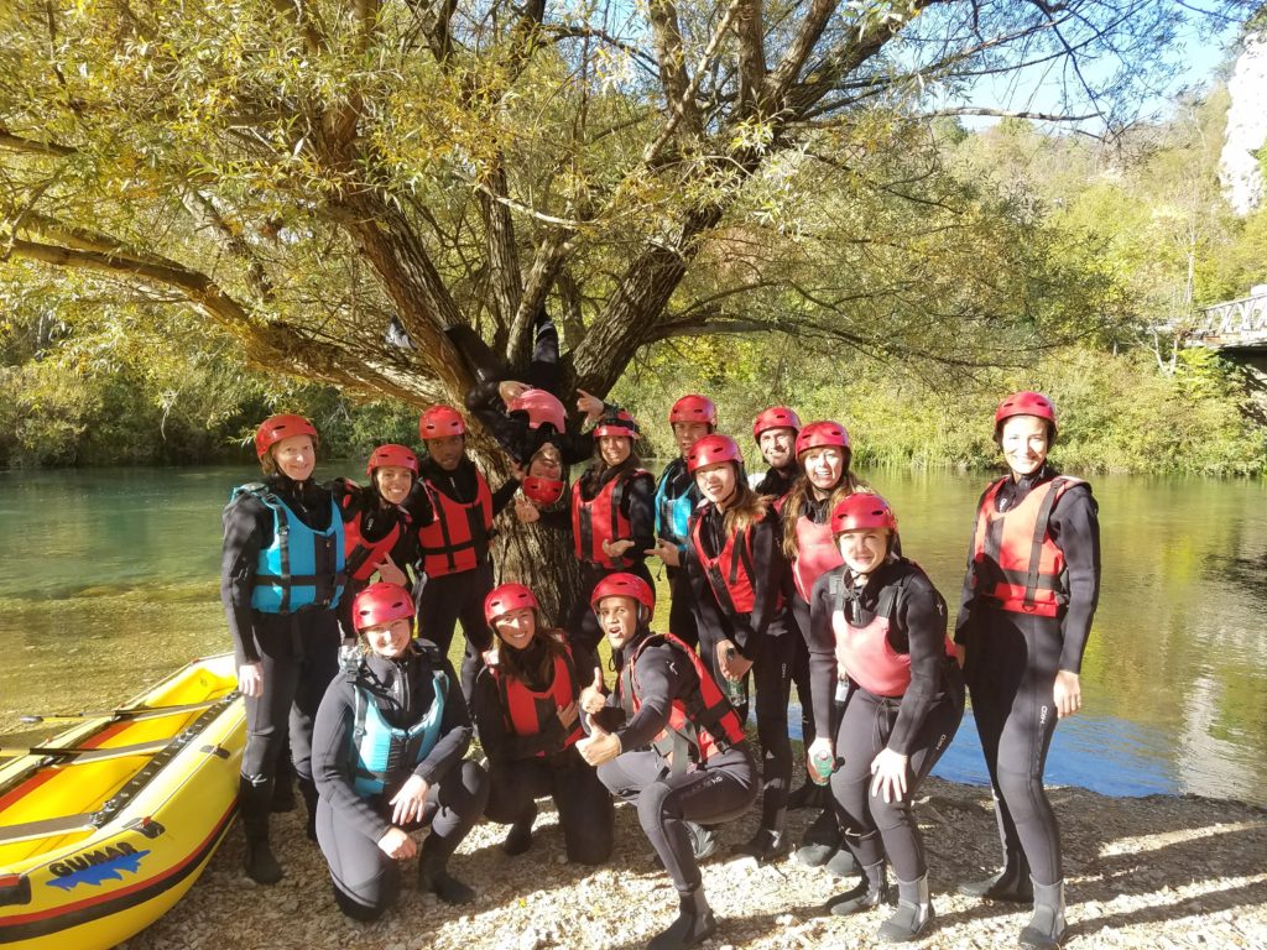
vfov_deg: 53.1
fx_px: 952
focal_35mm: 26
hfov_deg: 67.3
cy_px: 475
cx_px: 634
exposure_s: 1/359
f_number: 1.7
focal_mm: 4.2
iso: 40
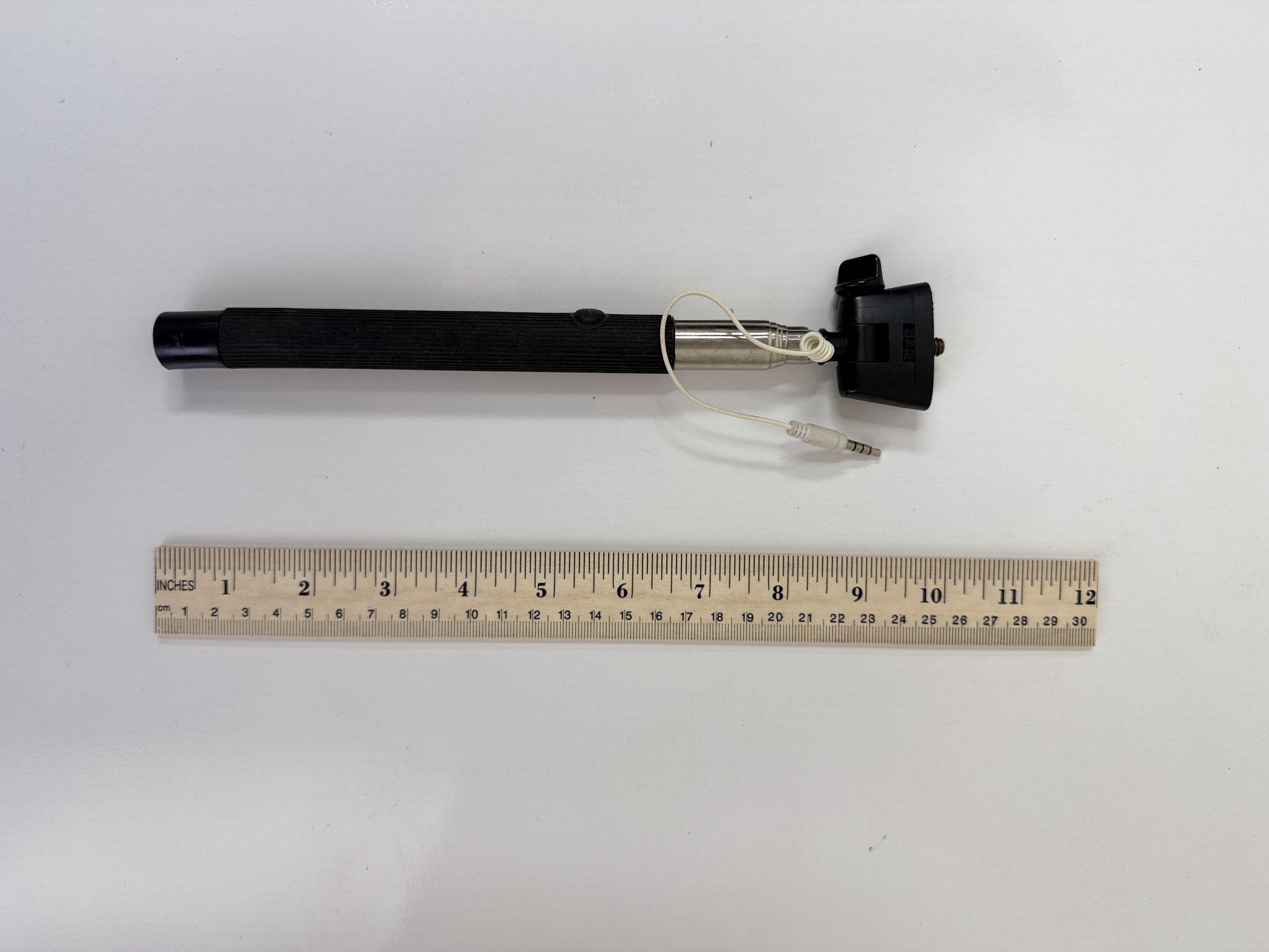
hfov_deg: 71.6
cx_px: 634
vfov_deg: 56.8
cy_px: 476
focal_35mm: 24
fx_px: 880
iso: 64
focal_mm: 6.76
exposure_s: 1/181
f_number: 1.78
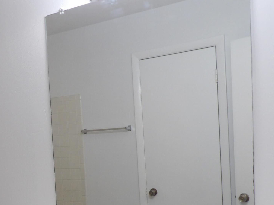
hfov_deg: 37.8
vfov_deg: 29.1
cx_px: 44
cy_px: 183
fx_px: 380
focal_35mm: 48
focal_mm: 4.3
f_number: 3.2
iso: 165
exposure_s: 1/33
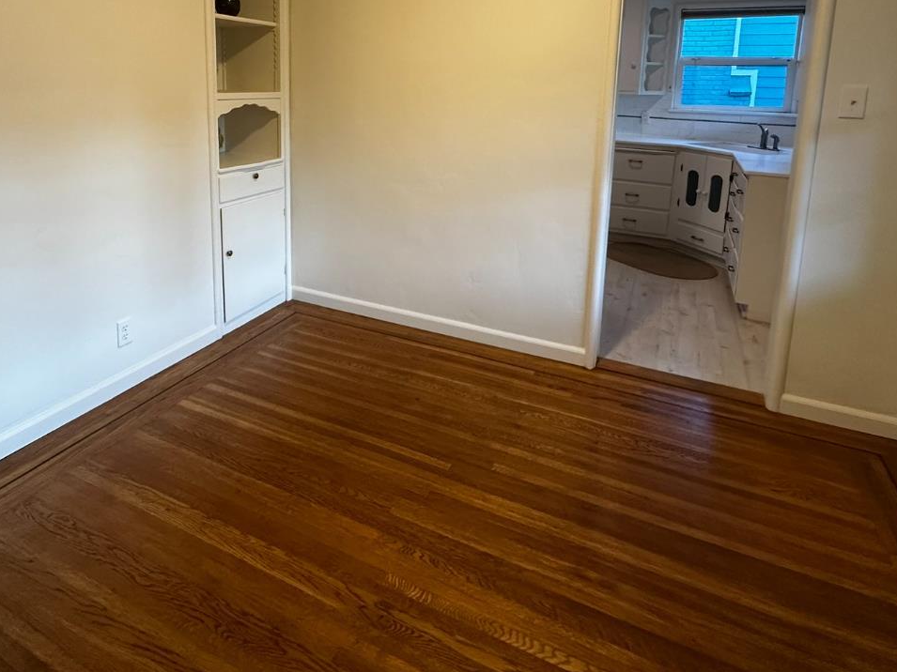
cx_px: 398
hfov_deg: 76.1
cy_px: 166
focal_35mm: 22
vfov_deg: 57.9
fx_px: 570
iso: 200
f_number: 2.2
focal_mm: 2.22
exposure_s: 1/60
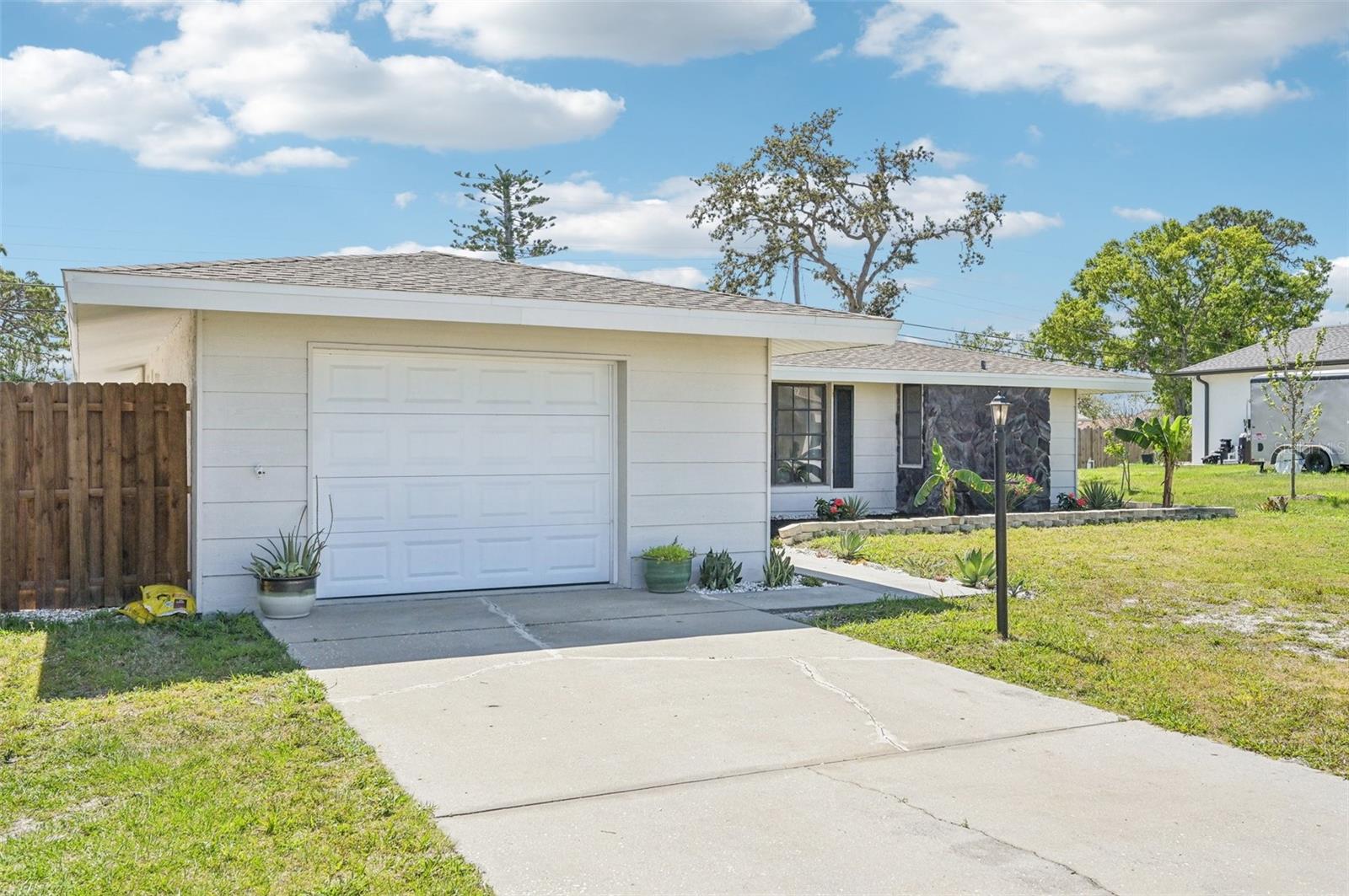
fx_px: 1123
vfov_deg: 43.5
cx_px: 674
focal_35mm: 30
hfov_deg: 62.0
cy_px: 448
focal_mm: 30
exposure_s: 1/1600
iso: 400
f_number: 8
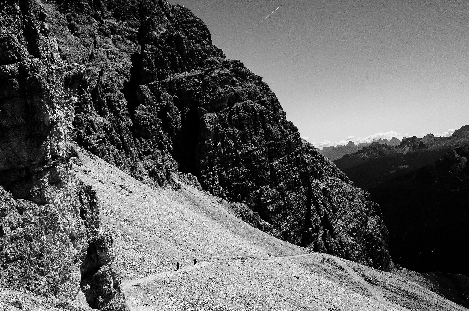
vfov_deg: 37.7
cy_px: 156
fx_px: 455
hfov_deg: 54.5
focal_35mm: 35
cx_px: 234
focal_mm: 18.3
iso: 250
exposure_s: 1/2000
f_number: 8
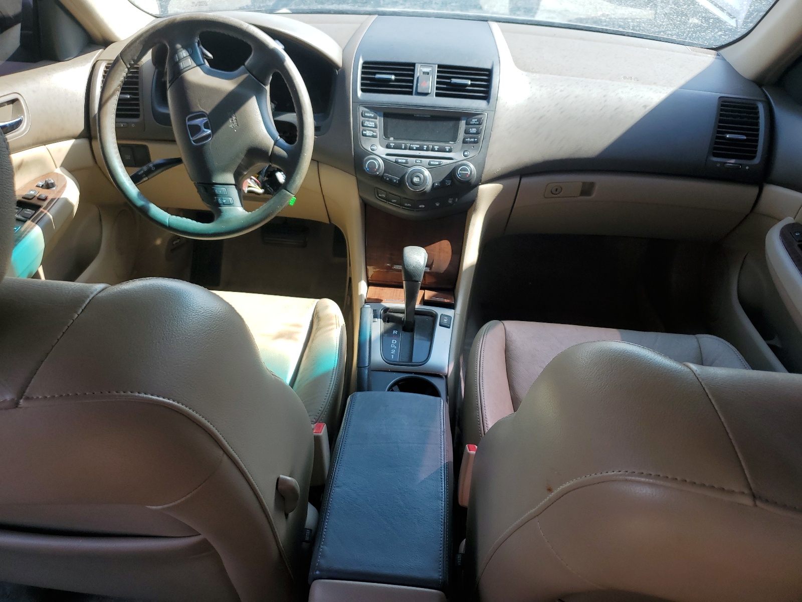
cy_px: 301
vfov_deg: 53.1
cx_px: 401
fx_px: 602
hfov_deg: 67.3
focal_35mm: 26
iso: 50
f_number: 1.5
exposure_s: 1/476
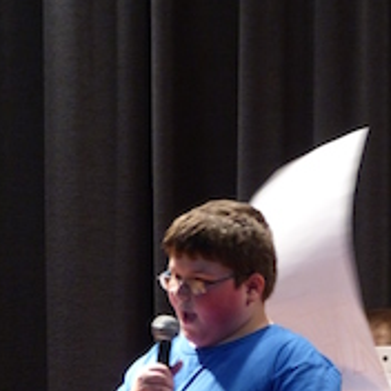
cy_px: 369
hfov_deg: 2.8
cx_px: 191
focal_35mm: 621
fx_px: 7936
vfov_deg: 2.8
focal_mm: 55.7
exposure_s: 1/13
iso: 400
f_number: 2.8
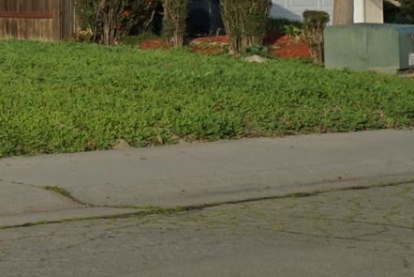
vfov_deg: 9.6
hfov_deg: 11.0
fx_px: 1599
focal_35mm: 139
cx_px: -735
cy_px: -129
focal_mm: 20
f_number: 2.8
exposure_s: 1/1600
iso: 100
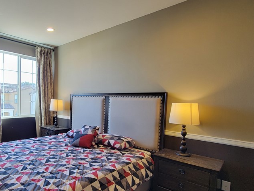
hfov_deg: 75.1
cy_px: 109
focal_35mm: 21
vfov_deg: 63.1
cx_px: 74
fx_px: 154
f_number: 2.2
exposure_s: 1/60
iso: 100
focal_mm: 2.2
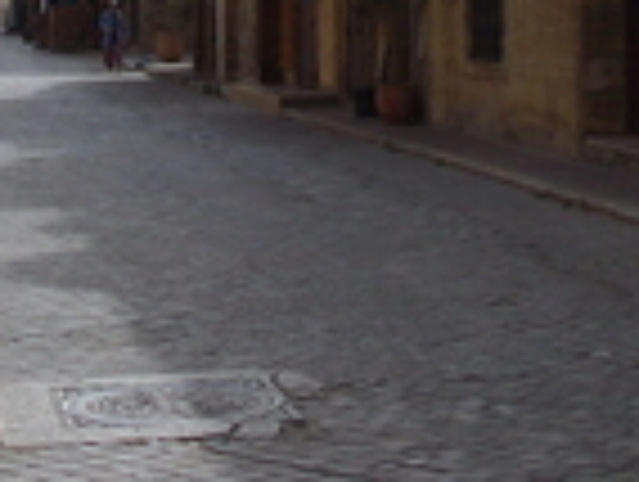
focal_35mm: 118
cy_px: -14
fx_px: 2182
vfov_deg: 12.4
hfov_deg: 16.6
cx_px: 400
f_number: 3.1
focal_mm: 5
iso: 100
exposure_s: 1/1000
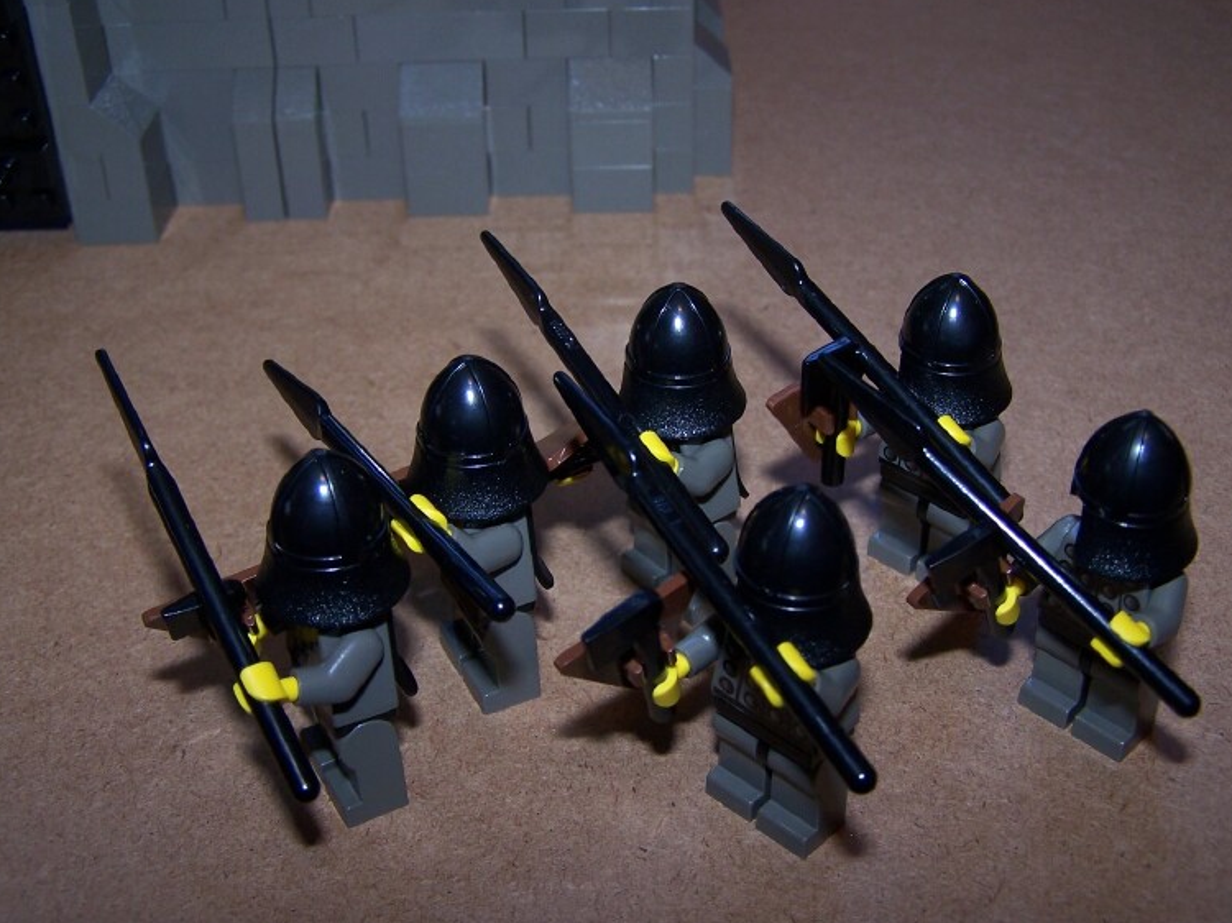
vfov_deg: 35.1
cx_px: 626
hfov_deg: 45.8
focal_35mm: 41
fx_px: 1459
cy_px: 451
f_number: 2.8
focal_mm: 6.7
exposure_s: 1/60
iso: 80
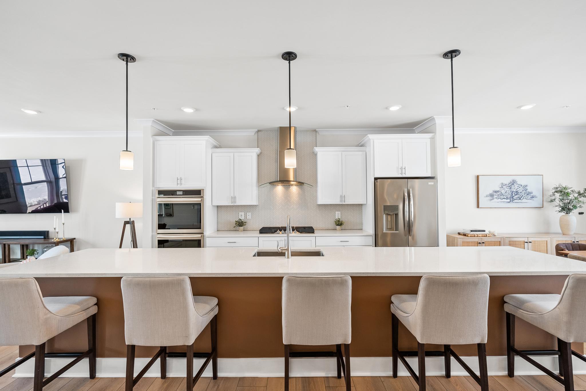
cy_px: 196
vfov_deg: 73.8
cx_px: 293
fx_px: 261
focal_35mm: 16
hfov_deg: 96.7
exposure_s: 1/25
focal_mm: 16
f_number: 4
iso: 400
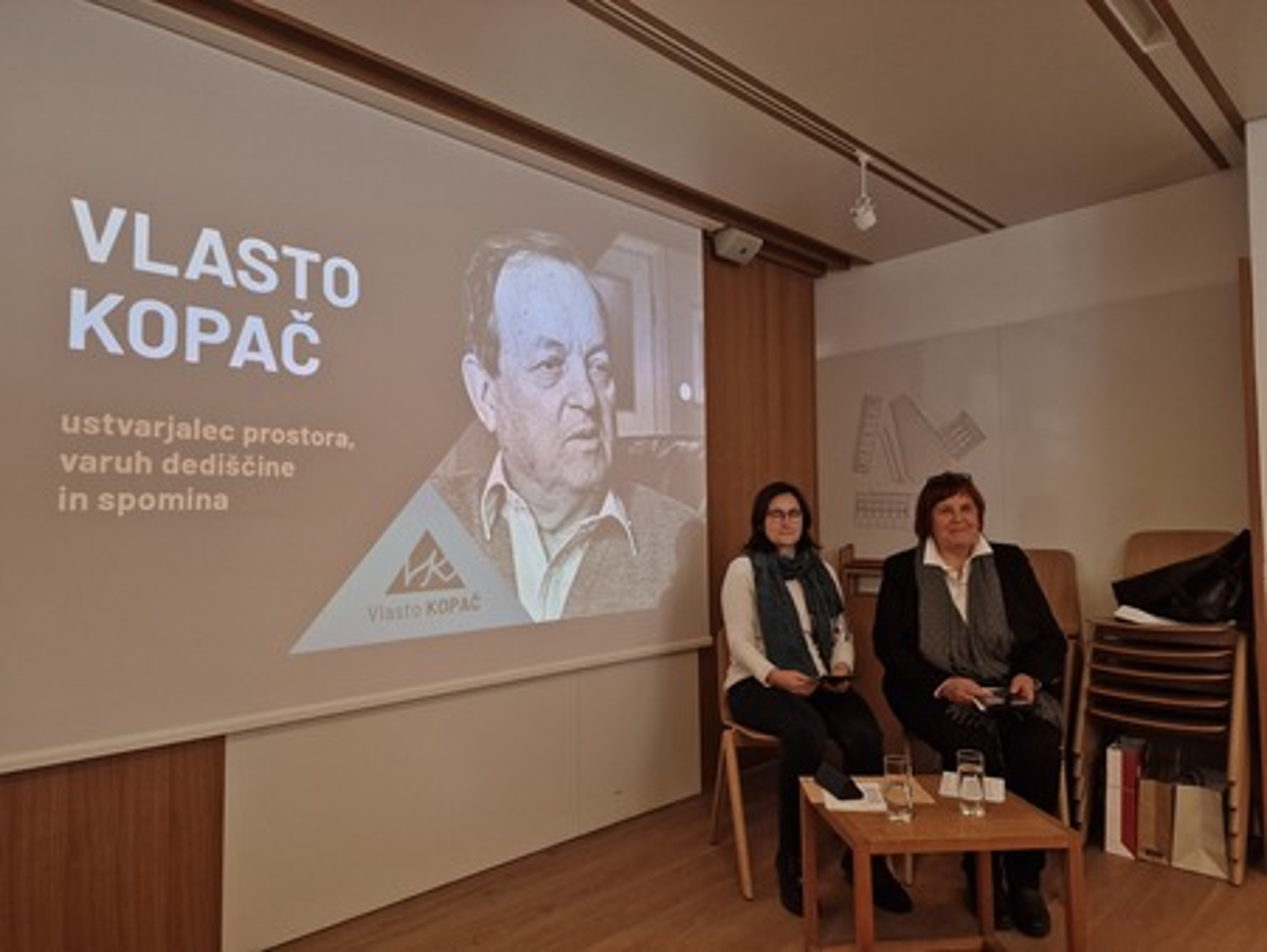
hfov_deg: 73.9
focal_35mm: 23
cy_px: 476
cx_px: 634
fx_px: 842
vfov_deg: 58.9
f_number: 1.8
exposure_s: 1/53
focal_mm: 6.4
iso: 100
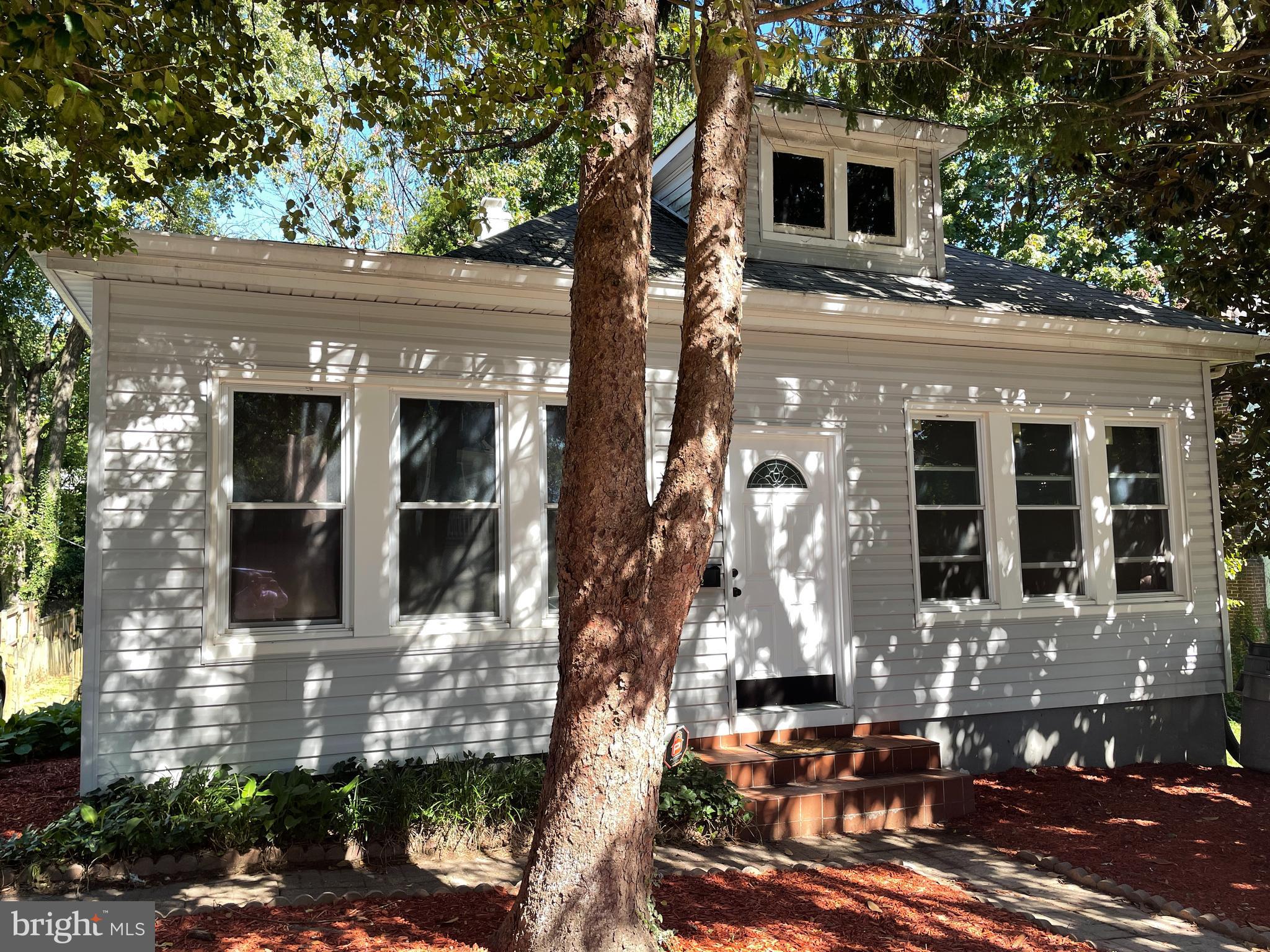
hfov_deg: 67.3
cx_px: 635
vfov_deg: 53.1
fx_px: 954
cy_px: 476
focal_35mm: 26
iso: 32
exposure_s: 1/535
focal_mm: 4.2
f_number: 1.6
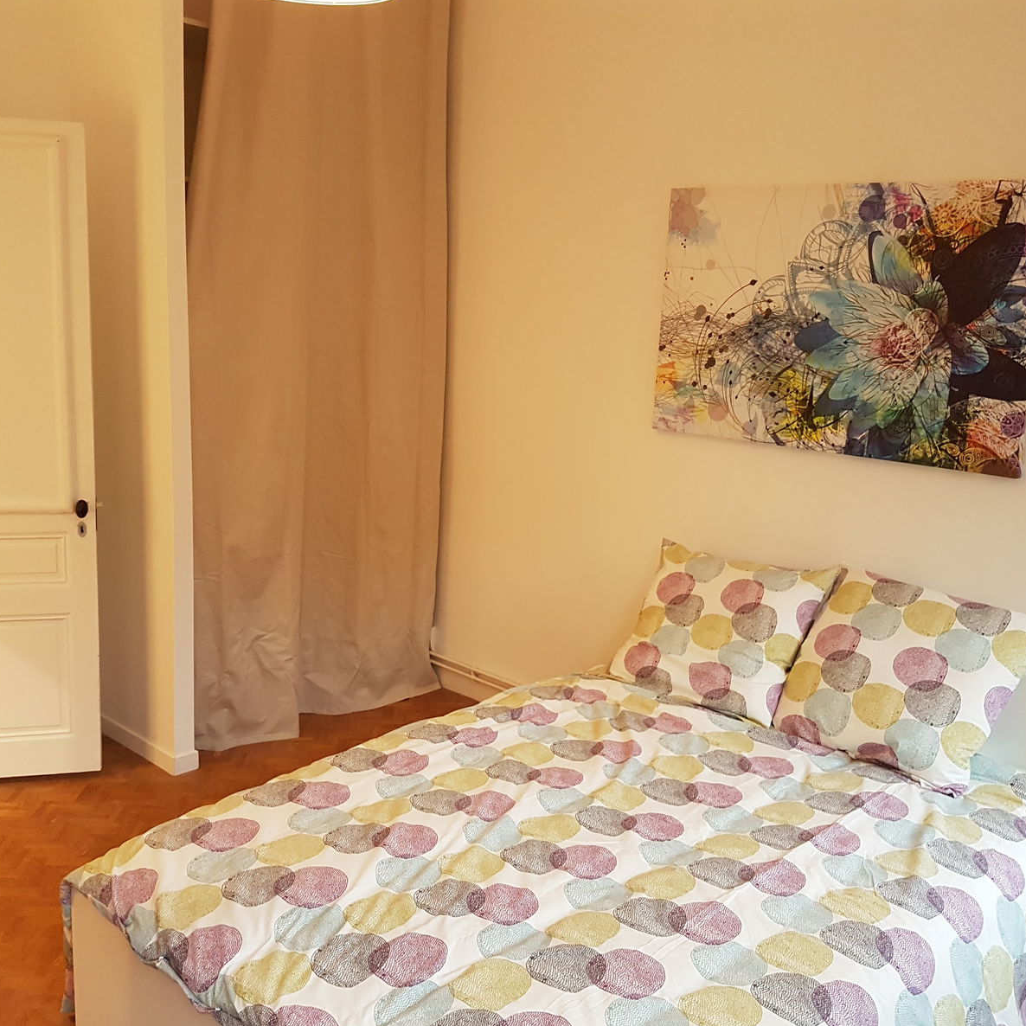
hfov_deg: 52.5
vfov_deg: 52.5
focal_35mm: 31
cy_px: 516
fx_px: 1040
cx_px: 541
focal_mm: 4.2
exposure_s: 1/25
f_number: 1.7
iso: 200
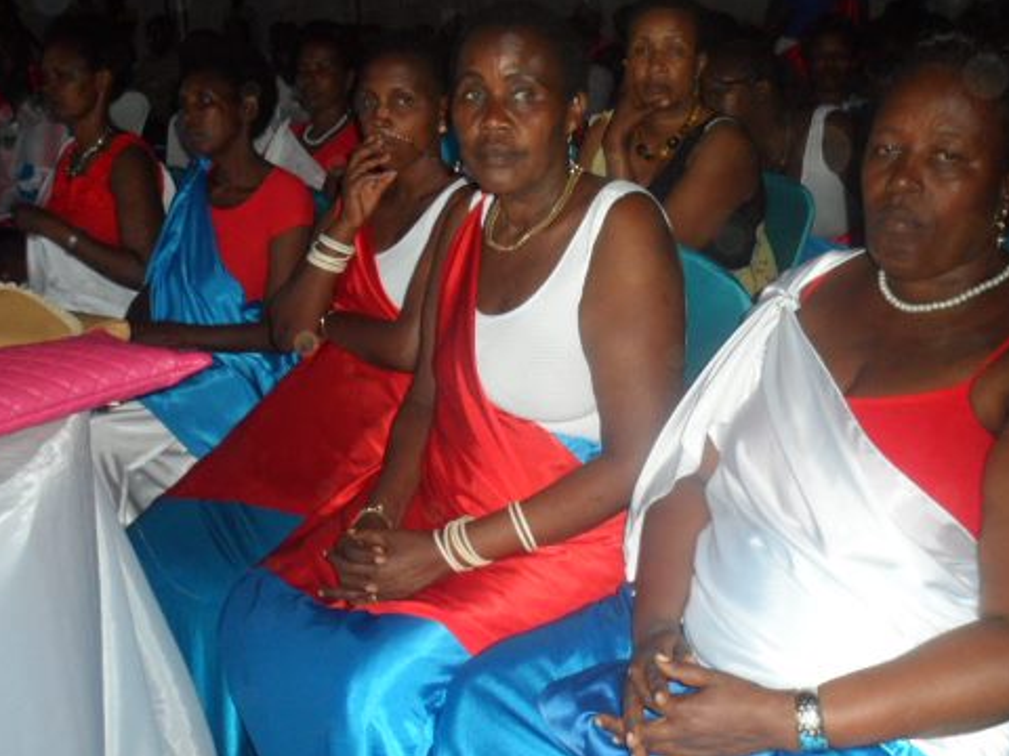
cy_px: 361
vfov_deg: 36.0
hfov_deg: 46.6
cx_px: 582
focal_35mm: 40
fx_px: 1166
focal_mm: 5.7
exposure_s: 1/30
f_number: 3.5
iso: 200
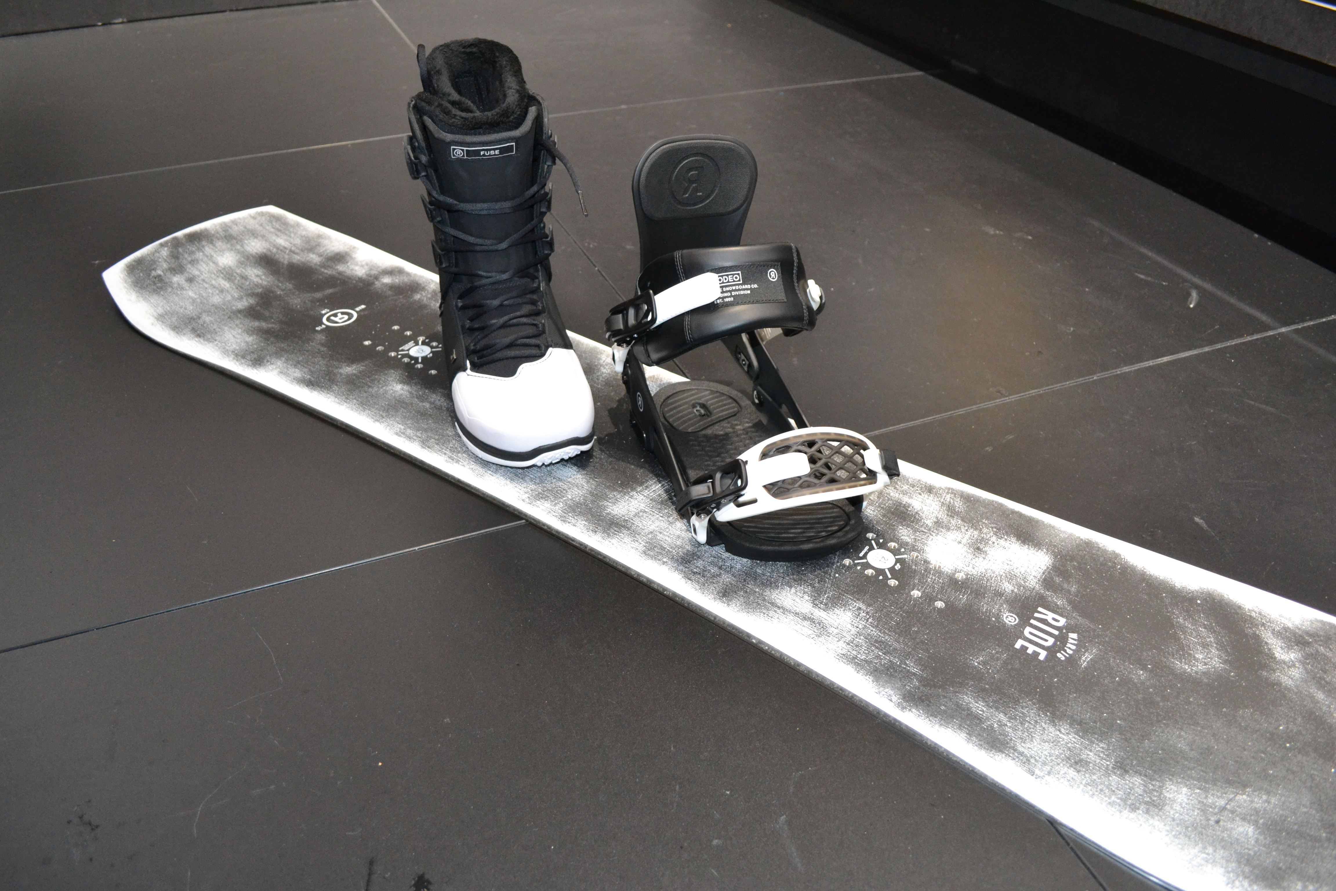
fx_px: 1002
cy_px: 446
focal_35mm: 27
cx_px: 668
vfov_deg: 47.9
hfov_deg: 67.4
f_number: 3.5
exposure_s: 1/60
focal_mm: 18
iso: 1400
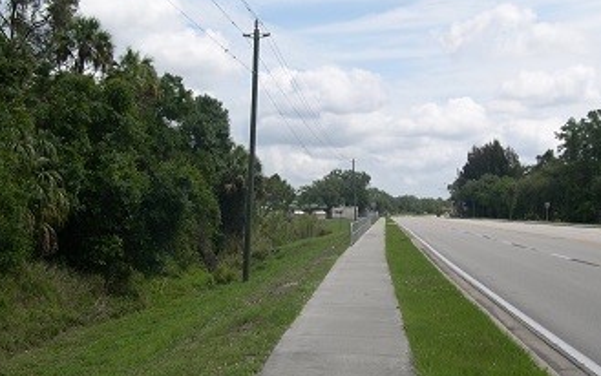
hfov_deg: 41.0
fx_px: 803
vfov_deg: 26.4
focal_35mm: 49
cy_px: 195
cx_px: 307
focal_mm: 8
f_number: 7.6
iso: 100
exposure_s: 1/238
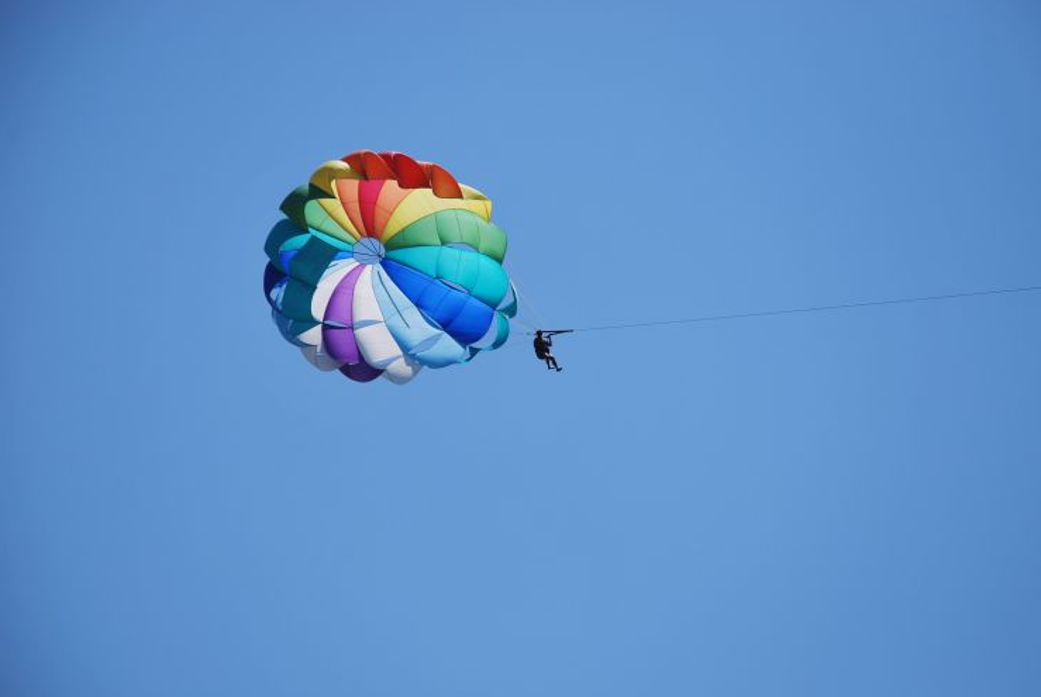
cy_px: 369
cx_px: 545
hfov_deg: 12.0
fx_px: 4938
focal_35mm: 171
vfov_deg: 8.1
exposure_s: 1/800
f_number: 7.1
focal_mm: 105
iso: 100
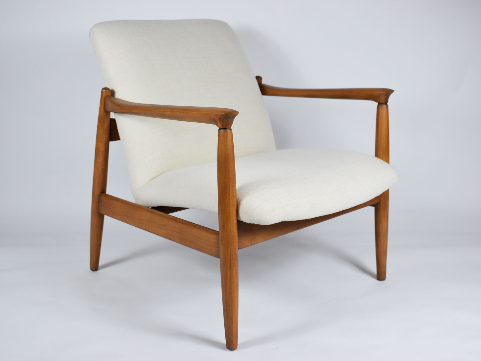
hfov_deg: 42.5
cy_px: 181
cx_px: 247
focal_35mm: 45
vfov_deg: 32.5
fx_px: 619
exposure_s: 1/125
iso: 800
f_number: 5.6
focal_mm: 27
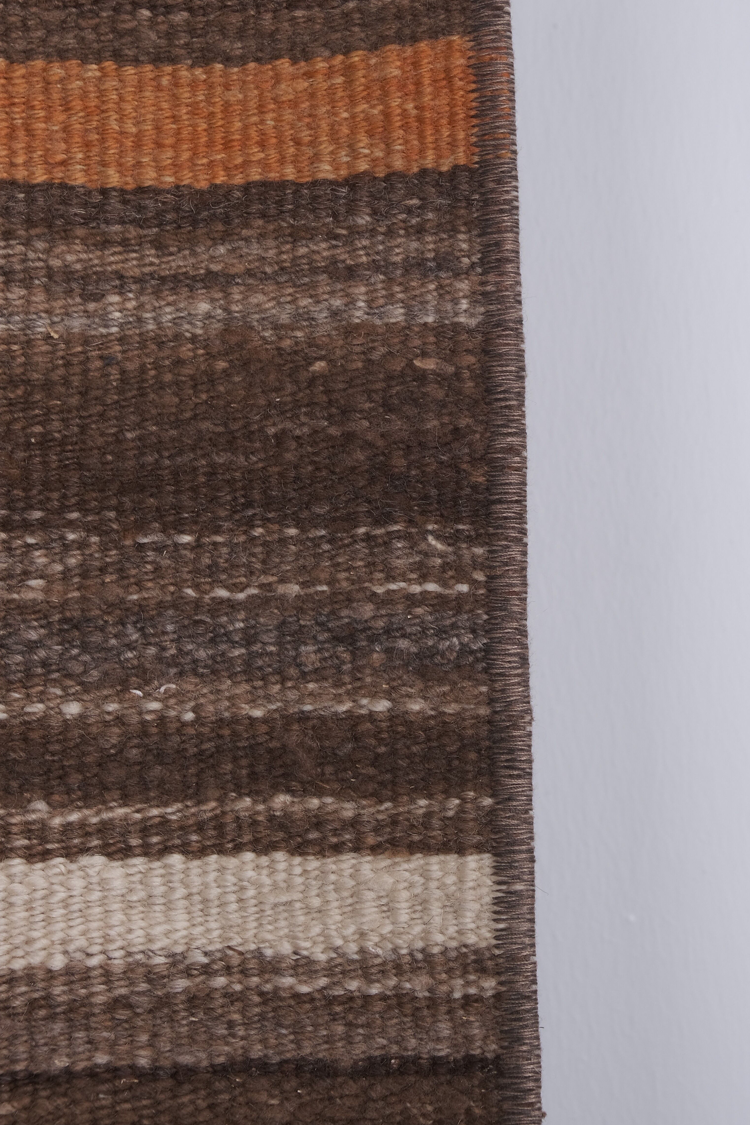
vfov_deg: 18.0
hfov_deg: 12.1
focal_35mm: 113
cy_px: 364
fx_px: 3530
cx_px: 499
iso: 160
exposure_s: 1/160
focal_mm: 55
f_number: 11
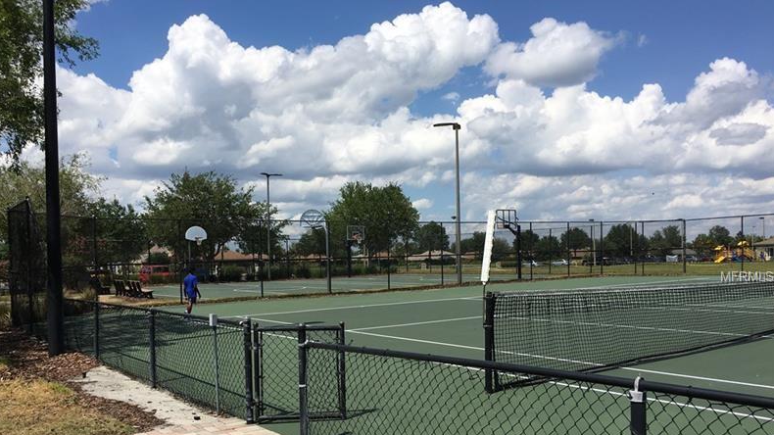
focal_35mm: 32
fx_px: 657
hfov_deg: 61.0
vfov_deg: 36.4
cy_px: 277
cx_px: 388
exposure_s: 1/2747
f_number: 2.2
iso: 25
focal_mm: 4.15
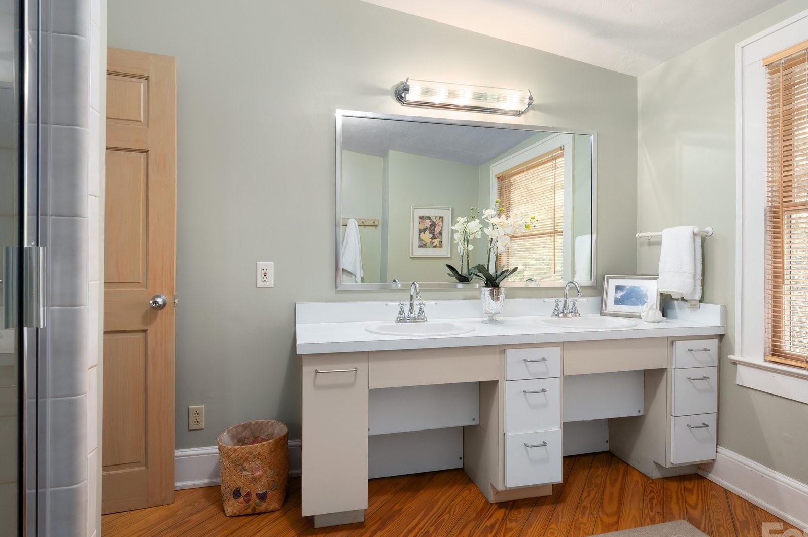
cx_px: 410
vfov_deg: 65.4
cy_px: 272
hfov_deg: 88.0
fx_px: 418
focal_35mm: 19
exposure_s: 1/20
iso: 200
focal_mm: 14.5
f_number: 8
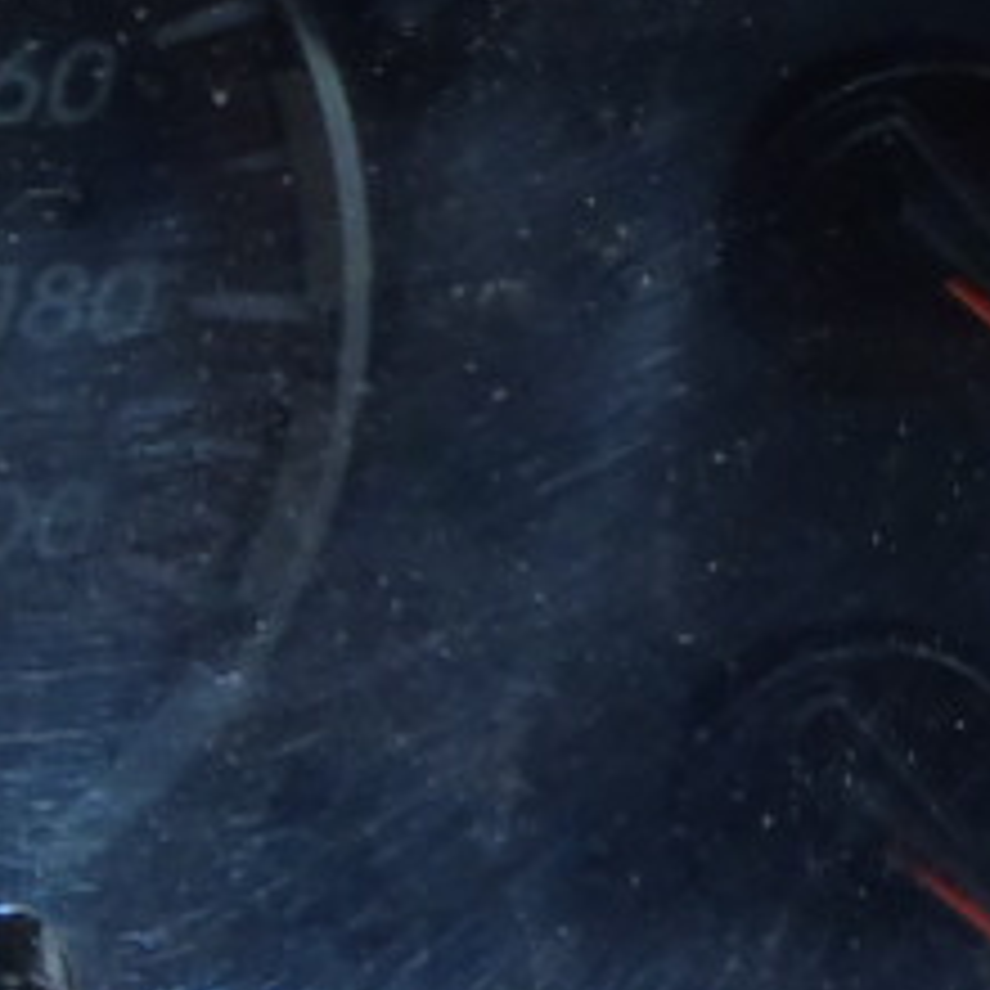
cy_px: 770
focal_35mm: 195
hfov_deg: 8.8
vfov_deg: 9.0
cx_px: -508
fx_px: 6310
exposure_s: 1/40
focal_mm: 6.83
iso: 100
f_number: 4.6
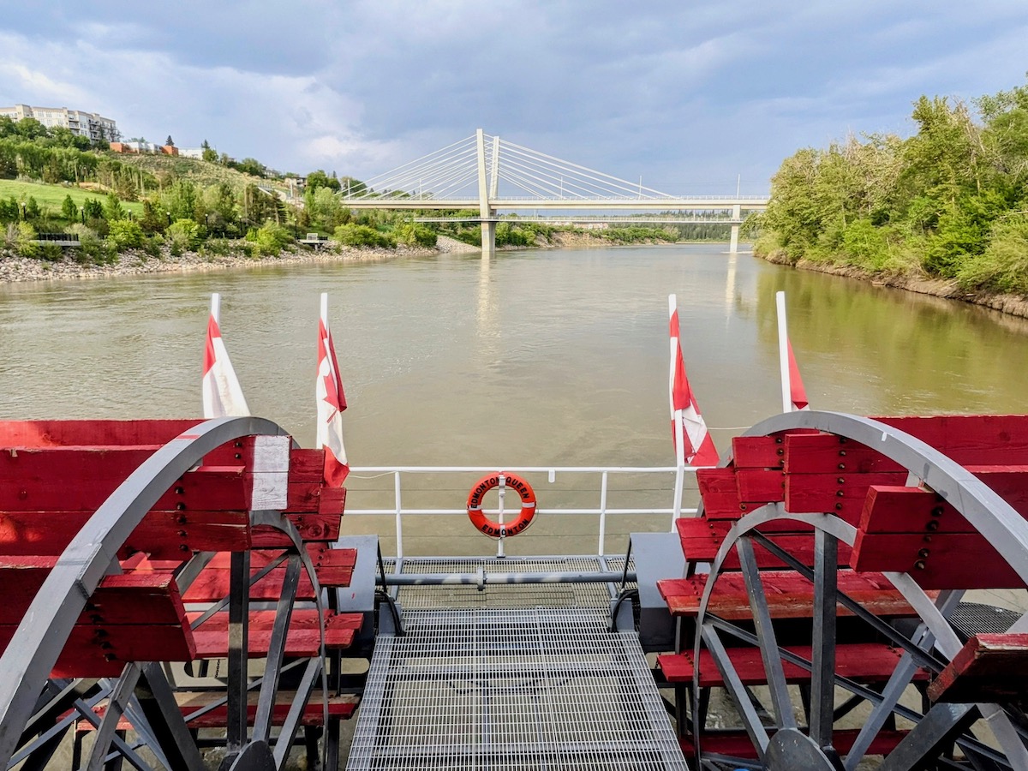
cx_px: 514
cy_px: 386
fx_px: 475
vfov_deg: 78.1
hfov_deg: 94.5
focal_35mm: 16
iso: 34
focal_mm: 2.22
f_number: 2.2
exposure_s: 1/531
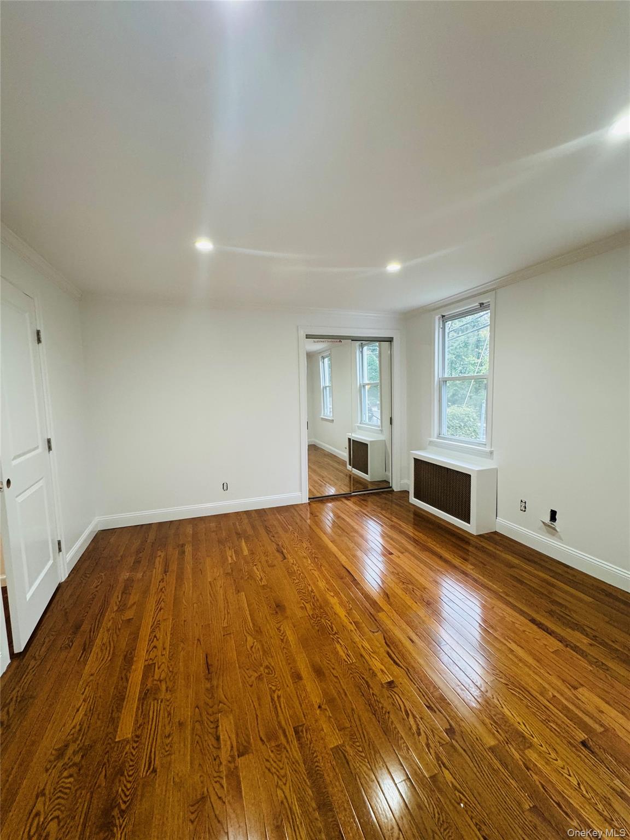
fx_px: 340
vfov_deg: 102.1
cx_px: 315
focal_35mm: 14
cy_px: 420
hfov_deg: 85.7
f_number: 2.2
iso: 250
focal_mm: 2.22
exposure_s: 1/60
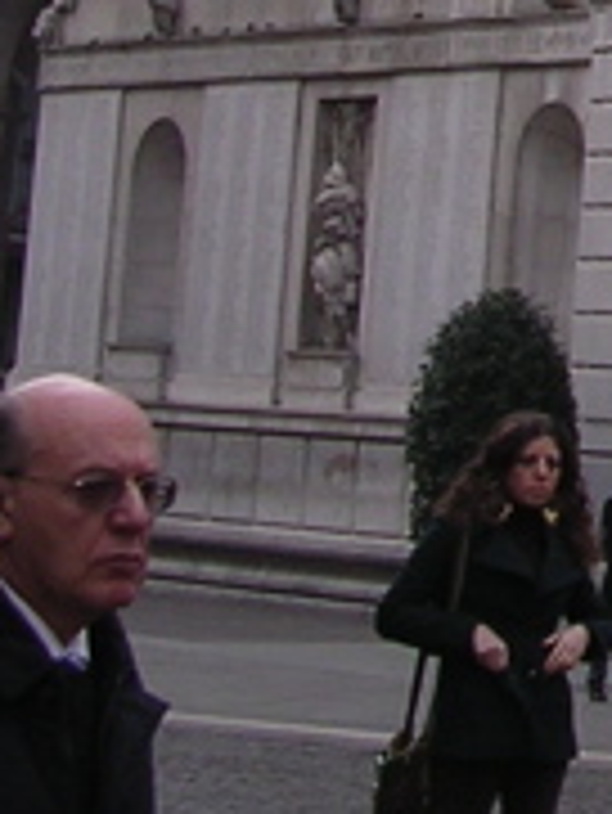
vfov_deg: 10.5
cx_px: 1663
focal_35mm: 179
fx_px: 4215
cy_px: -542
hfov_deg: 7.5
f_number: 2.8
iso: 100
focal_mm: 5.8
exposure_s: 1/336
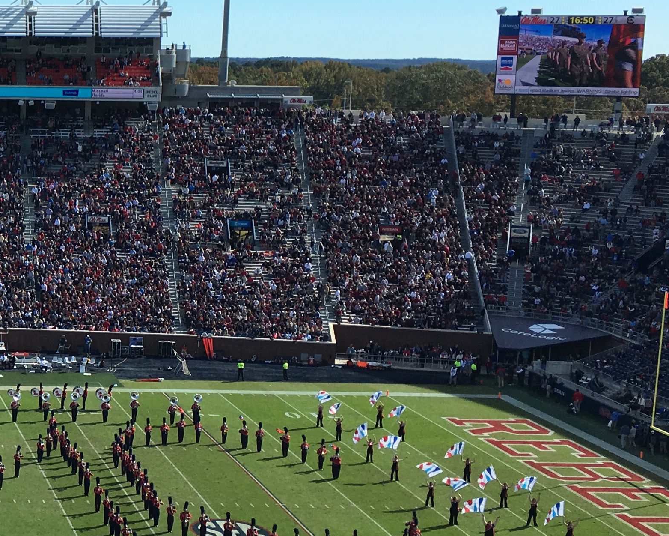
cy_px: 240
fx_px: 1446
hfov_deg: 23.3
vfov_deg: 21.0
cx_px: -186
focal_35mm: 73
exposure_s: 1/1083
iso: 25
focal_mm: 4.15
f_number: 2.2
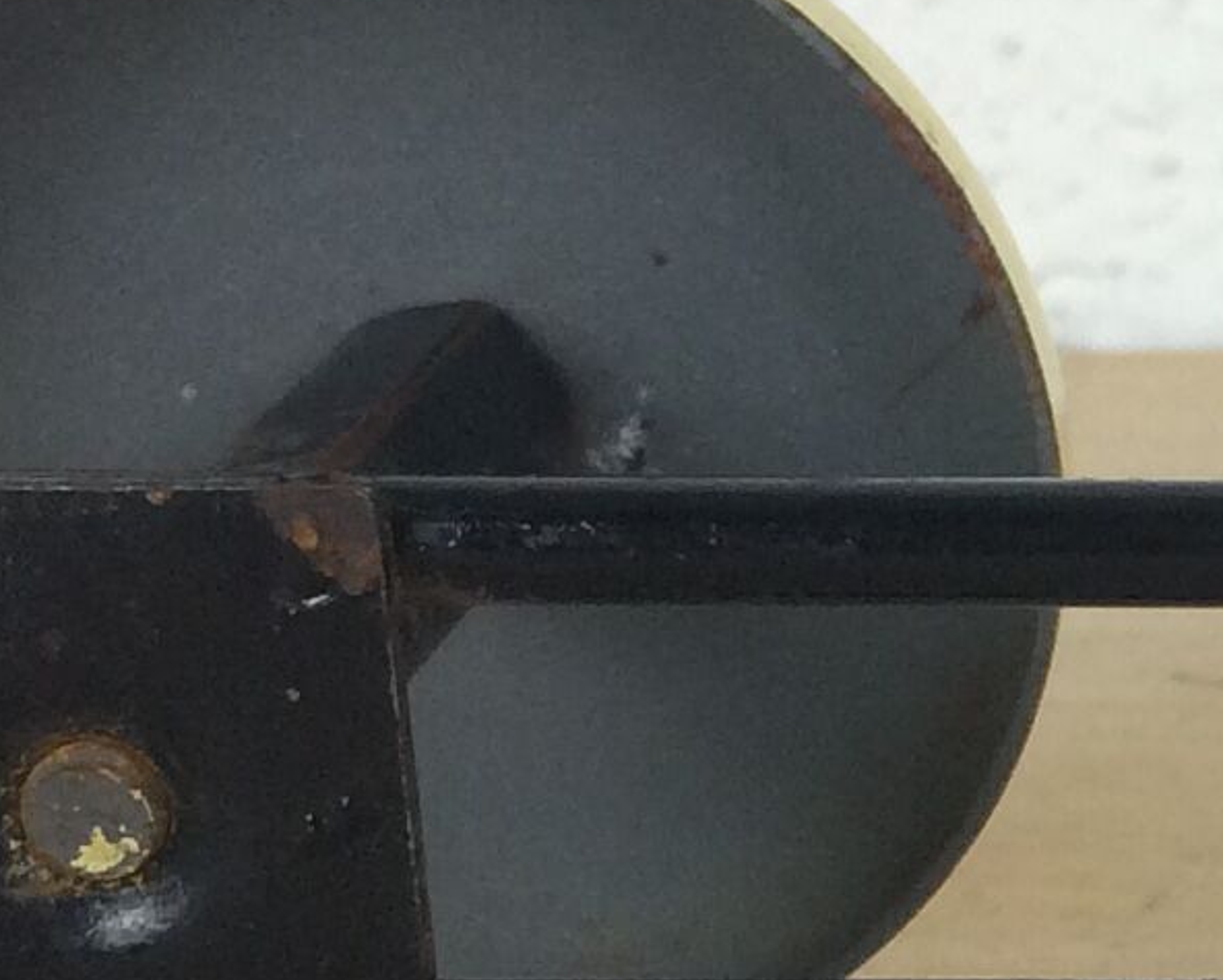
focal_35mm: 156
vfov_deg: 9.8
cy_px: 945
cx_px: 2332
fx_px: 5648
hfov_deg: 11.3
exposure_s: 1/100
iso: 64
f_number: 2.2
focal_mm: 4.15
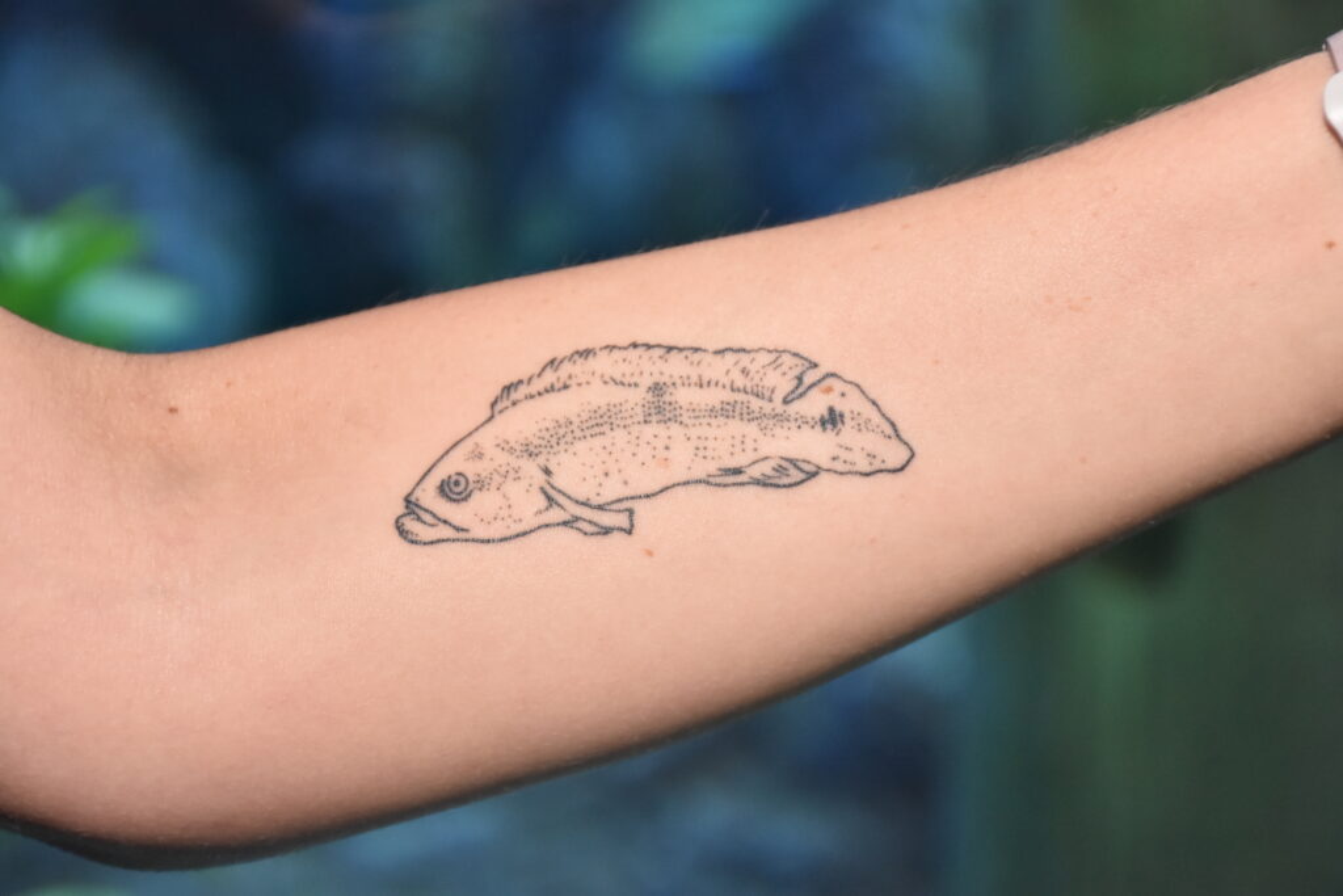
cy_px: 448
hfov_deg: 16.1
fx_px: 4757
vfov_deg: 10.8
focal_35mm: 128
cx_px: 672
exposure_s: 1/50
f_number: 5.3
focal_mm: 85
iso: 1250
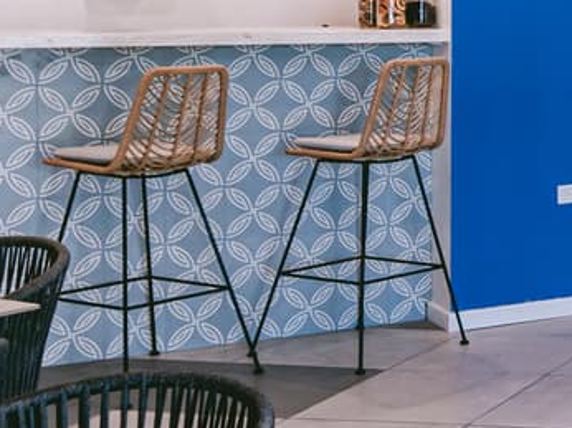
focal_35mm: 89
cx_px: 987
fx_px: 1470
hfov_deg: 18.1
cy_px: 27
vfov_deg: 16.3
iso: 500
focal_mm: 16
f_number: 2.8
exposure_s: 1/200
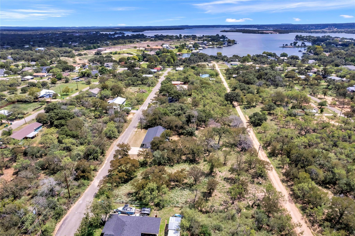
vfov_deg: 57.2
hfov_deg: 78.6
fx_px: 217
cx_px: 178
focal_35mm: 22
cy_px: 118
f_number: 2.8
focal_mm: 8.38
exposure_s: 1/3200
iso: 150
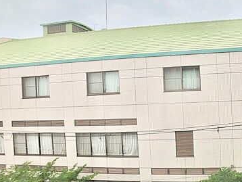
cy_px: 95
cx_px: 213
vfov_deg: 29.1
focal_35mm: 50
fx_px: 350
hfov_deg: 36.1
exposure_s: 1/889
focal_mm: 3.99
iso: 20
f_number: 1.8
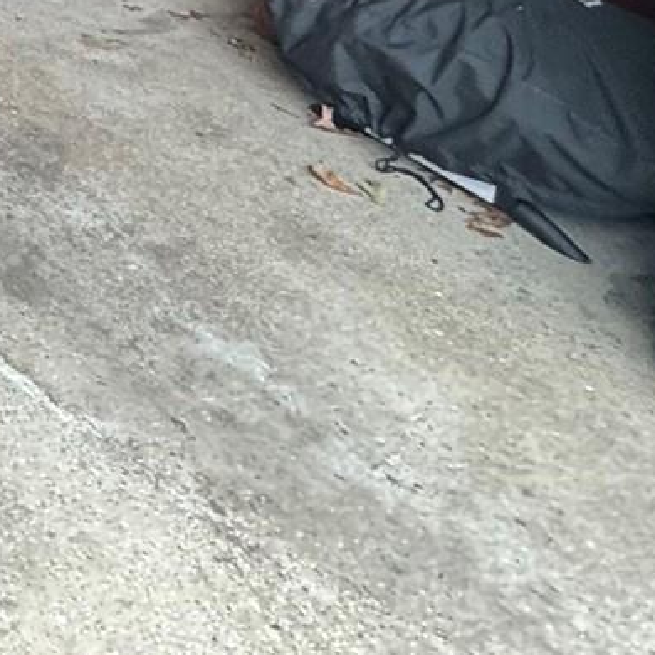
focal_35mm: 65
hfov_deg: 18.9
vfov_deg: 21.2
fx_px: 1391
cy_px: -395
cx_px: -583
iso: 250
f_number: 2.2
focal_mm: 2.22
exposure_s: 1/60
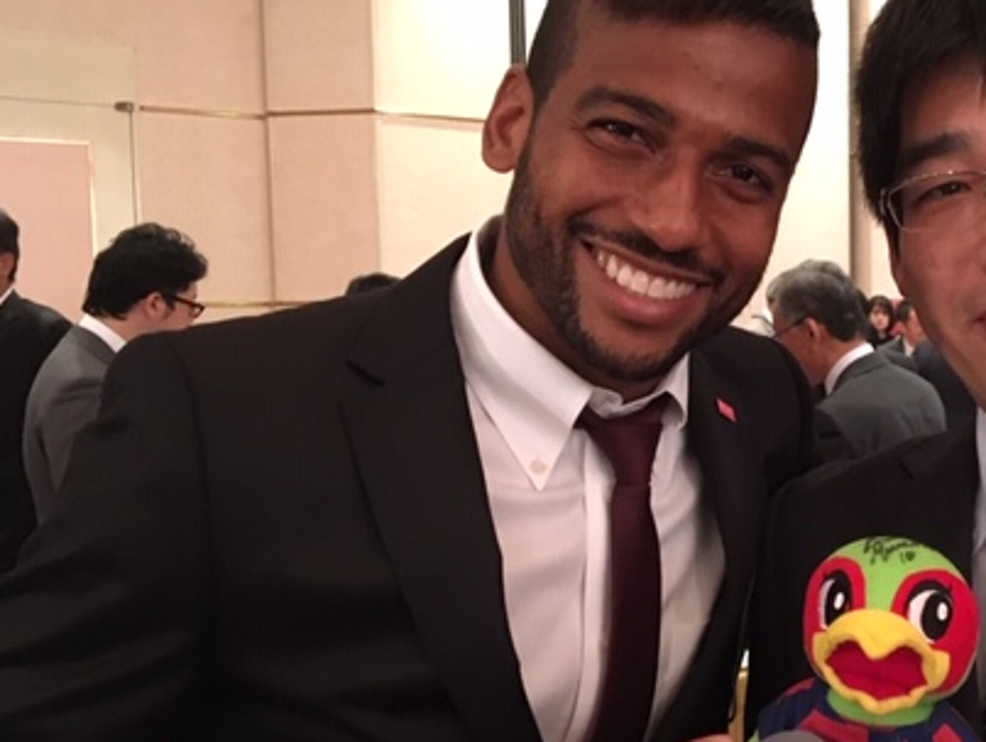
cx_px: 761
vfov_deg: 31.6
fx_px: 1311
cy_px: 402
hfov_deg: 39.9
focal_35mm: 46
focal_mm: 4.15
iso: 500
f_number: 2.2
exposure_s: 1/15
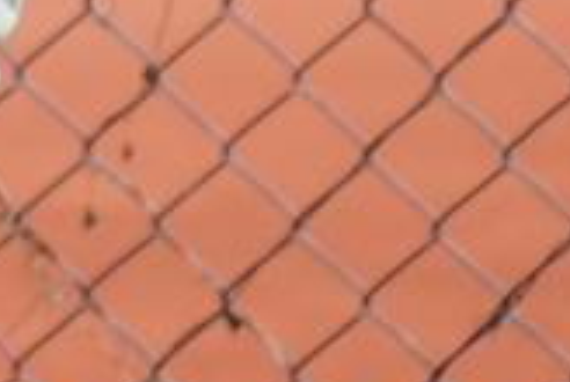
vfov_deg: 1.0
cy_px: -471
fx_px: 21080
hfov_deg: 1.5
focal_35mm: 1329
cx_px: -490
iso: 400
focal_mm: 171.6
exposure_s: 1/800
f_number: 6.4
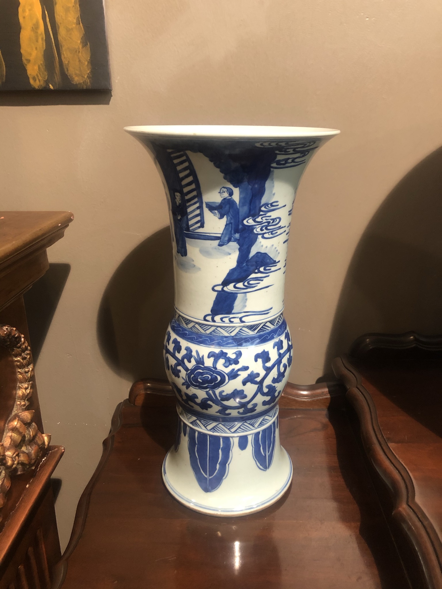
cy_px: 294
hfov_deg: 49.7
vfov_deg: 63.4
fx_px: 477
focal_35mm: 28
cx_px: 221
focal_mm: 3.99
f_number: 1.8
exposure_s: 1/17
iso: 80
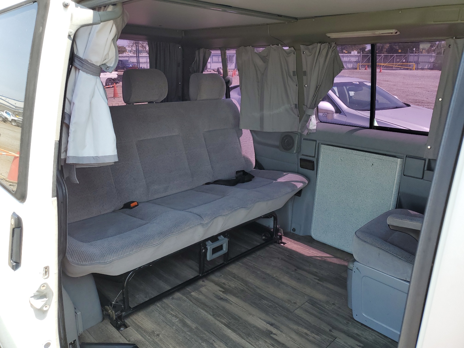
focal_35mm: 26
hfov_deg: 67.3
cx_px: 232
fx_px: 349
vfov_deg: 53.1
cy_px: 174
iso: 50
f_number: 1.5
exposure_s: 1/476
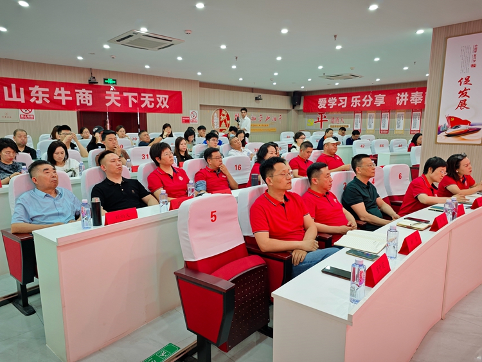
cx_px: 241
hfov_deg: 73.9
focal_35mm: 23
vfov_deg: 58.9
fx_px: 320
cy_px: 181
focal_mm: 6.68
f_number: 1.42
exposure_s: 1/60
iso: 250
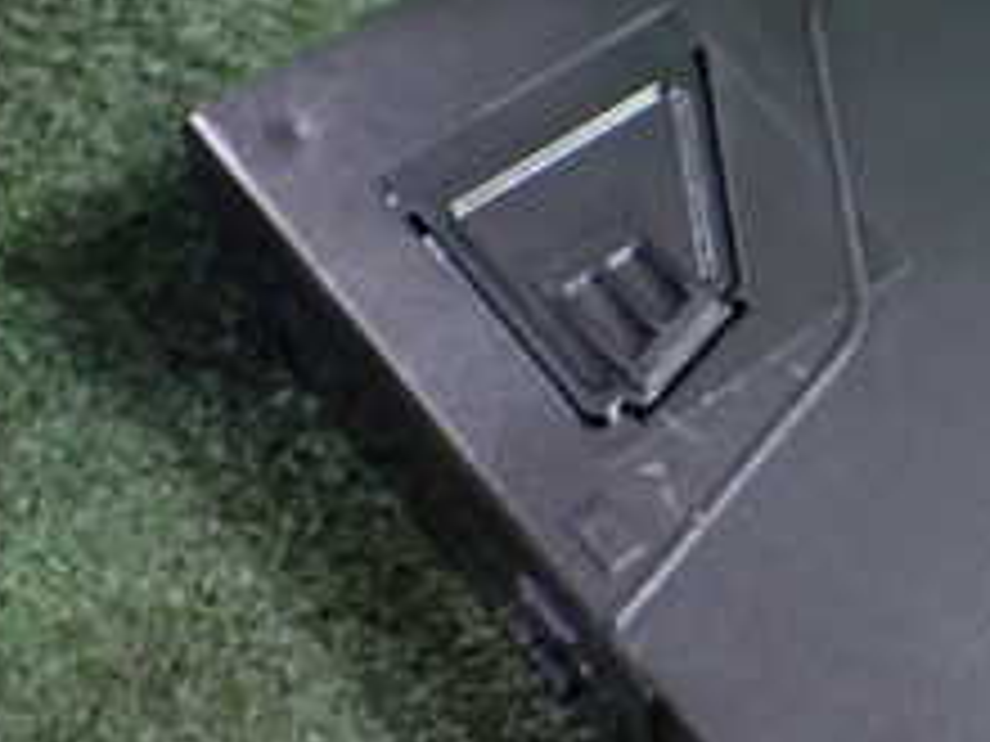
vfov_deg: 18.0
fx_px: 2345
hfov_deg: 22.3
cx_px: 1138
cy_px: 288
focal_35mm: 82
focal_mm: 5.4
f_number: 2.3
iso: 800
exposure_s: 1/50
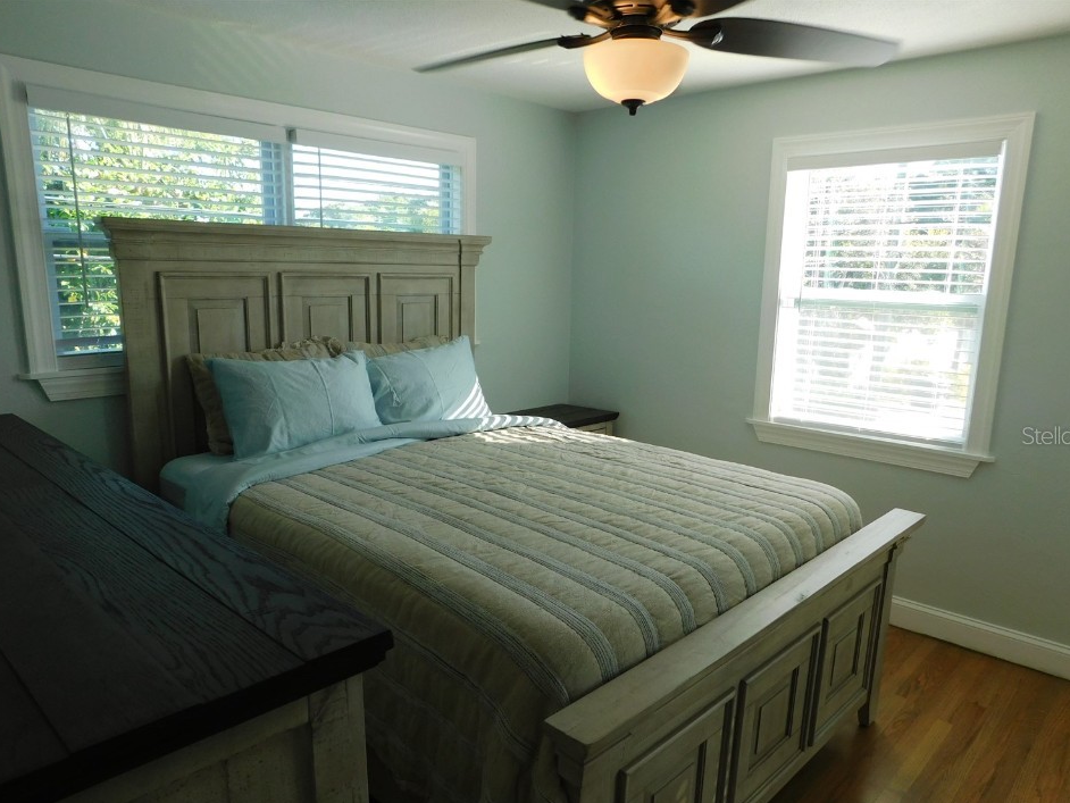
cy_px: 435
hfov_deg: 69.4
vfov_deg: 54.8
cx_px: 547
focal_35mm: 25
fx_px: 773
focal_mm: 4
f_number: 3
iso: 125
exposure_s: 1/125
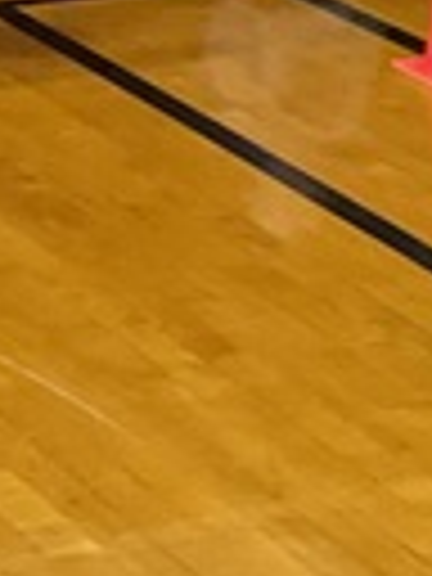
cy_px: 256
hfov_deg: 6.4
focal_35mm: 232
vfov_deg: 8.5
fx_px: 3860
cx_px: 306
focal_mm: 3
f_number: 1.8
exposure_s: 1/60
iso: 100
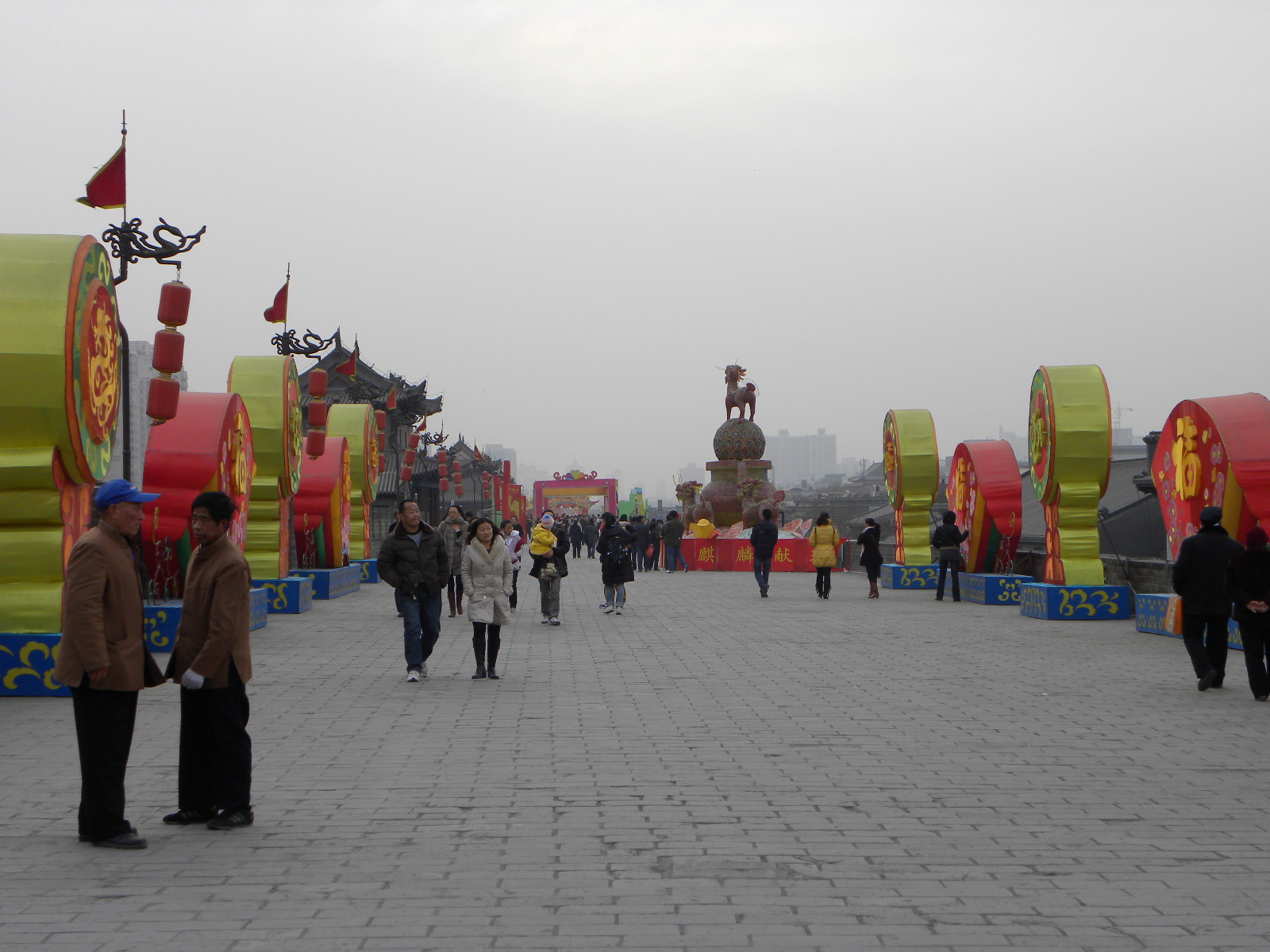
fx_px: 2421
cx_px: 635
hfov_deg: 29.4
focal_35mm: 66
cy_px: 476
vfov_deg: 22.3
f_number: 3.5
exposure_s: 1/136
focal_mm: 11.8
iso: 64
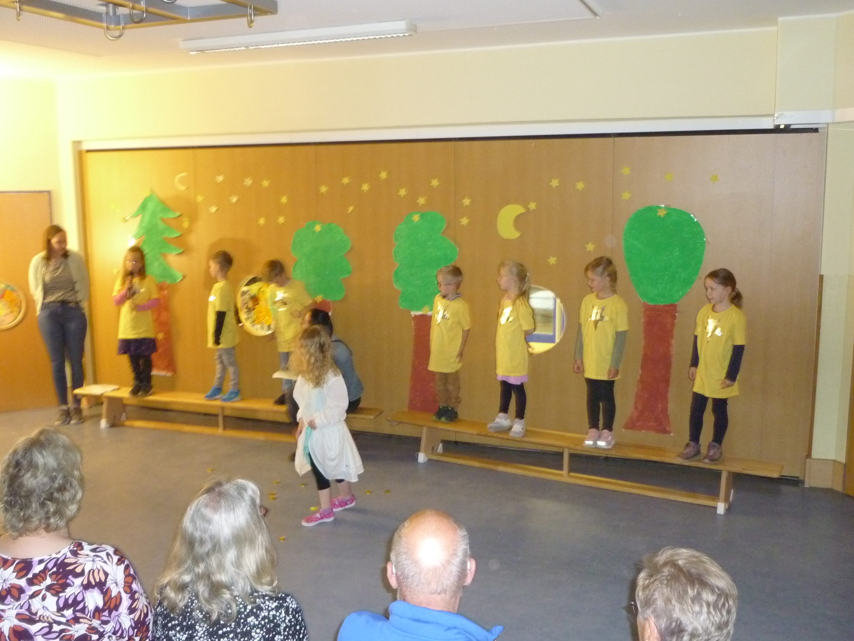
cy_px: 320
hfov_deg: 55.4
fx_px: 814
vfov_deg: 42.9
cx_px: 427
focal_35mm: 33
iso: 500
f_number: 2.8
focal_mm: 5.5
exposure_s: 1/8
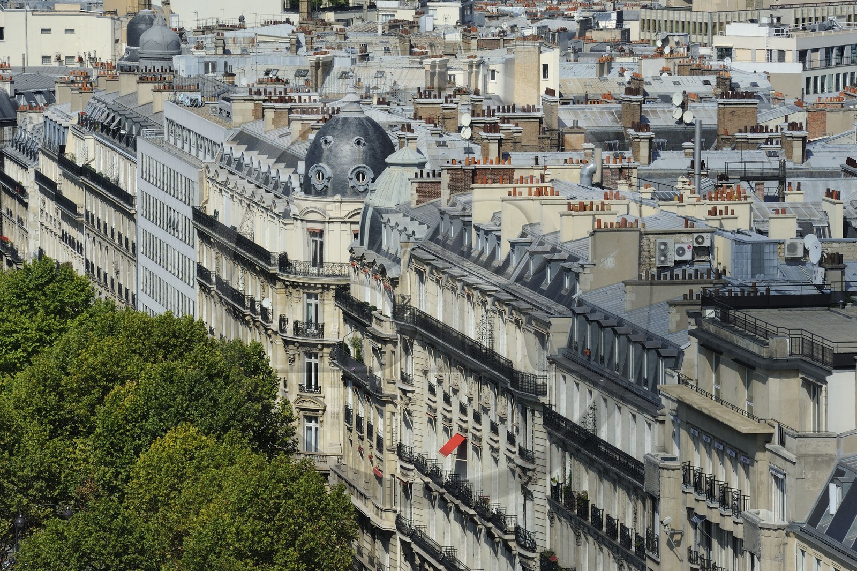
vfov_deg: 6.9
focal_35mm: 200
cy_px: 286
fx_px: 4760
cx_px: 428
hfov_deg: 10.3
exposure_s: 1/250
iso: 200
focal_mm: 200
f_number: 14
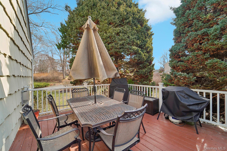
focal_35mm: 14
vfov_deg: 81.2
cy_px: 76
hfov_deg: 104.3
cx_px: 114
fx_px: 88
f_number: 8
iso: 400
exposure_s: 1/160
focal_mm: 14
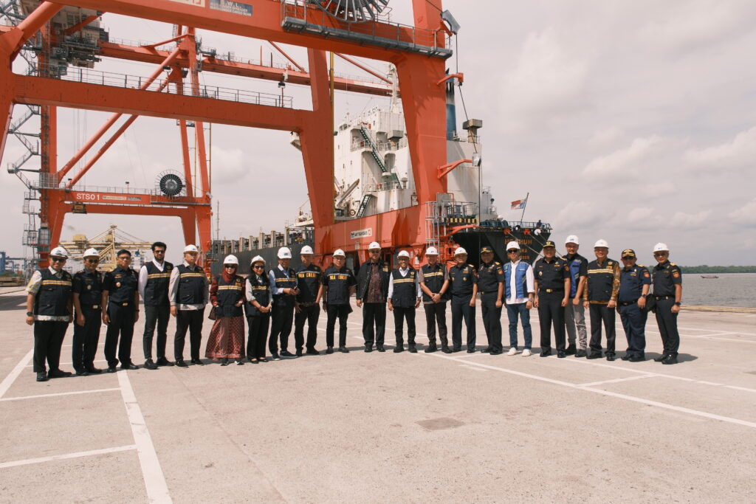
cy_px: 252
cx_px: 378
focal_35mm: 27
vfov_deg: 47.9
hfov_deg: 67.4
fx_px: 567
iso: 640
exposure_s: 1/2000
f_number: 8
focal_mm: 18
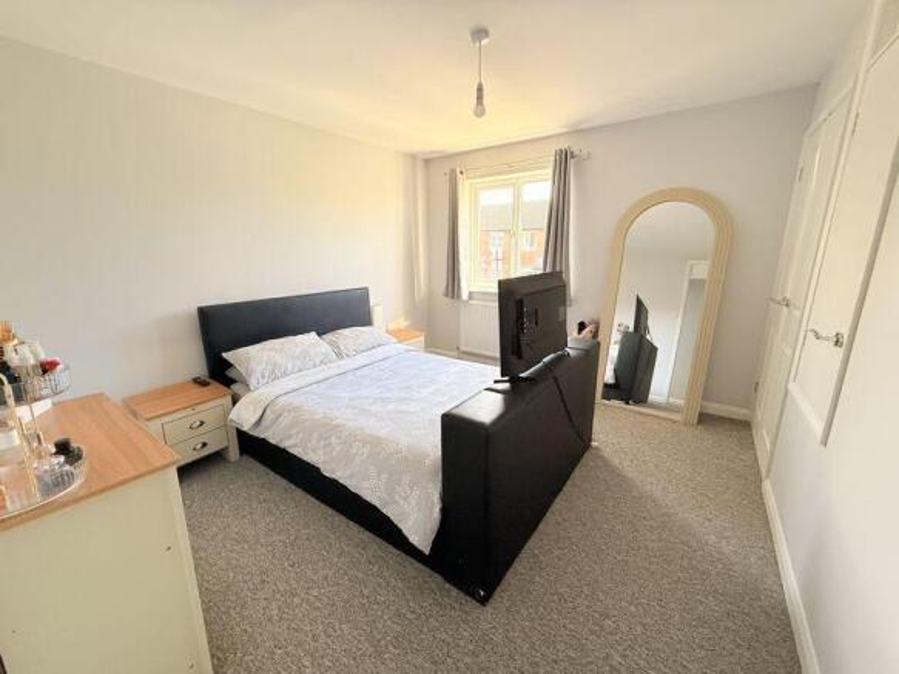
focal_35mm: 14
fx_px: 364
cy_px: 337
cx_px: 450
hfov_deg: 102.1
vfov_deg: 85.7
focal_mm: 2.22
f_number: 2.2
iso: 200
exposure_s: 1/99
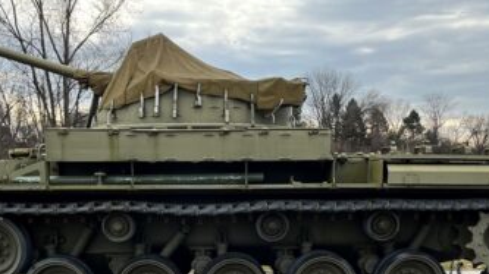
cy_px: 271
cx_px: 220
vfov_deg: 22.6
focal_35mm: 51
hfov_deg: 40.6
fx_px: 661
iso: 50
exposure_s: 1/777
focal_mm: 5.1
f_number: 1.6
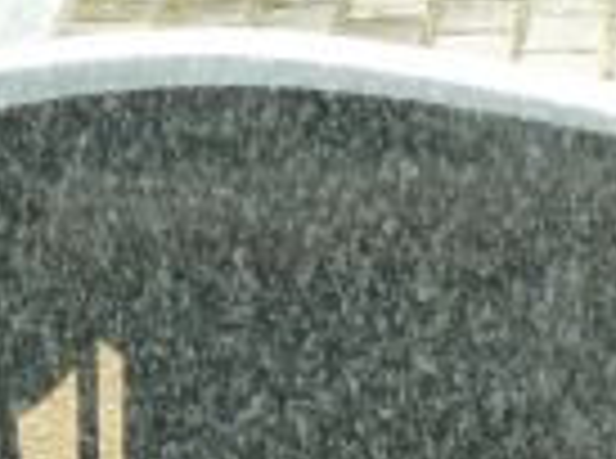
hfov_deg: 5.1
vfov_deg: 3.8
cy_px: 914
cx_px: 886
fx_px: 6904
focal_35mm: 389
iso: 125
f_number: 4.2
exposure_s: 1/40
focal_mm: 13.7
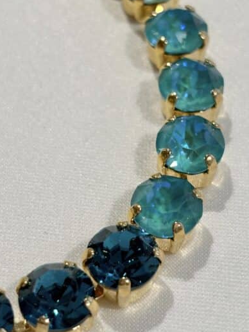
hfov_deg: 14.4
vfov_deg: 19.1
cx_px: 157
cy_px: 148
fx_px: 987
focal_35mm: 103
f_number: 1.6
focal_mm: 5.96
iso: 32
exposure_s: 1/407
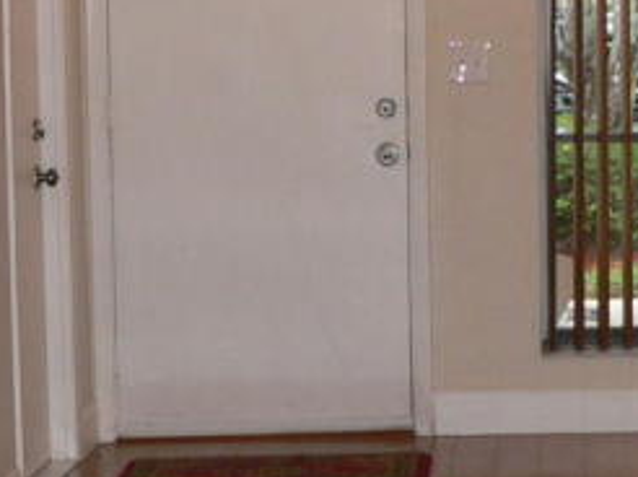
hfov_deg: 13.0
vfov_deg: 9.9
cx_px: 674
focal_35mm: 150
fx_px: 2762
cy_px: 241
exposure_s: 1/60
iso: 100
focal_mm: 6
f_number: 3.3
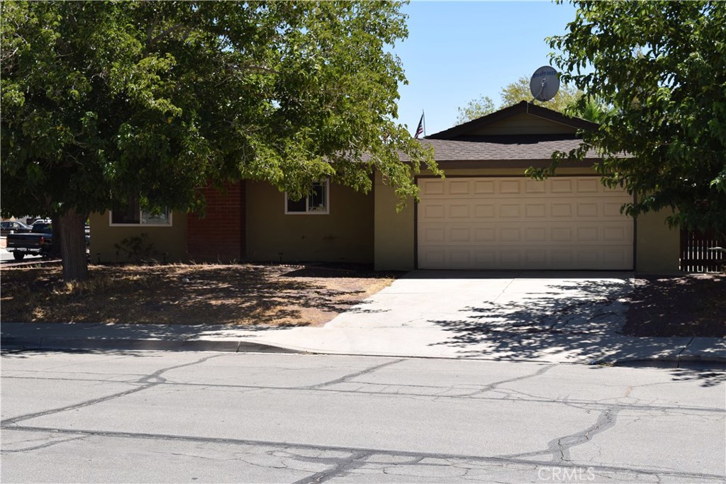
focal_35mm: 52
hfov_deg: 37.8
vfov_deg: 25.8
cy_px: 242
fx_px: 1059
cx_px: 363
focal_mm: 35
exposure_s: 1/200
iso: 100
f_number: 9
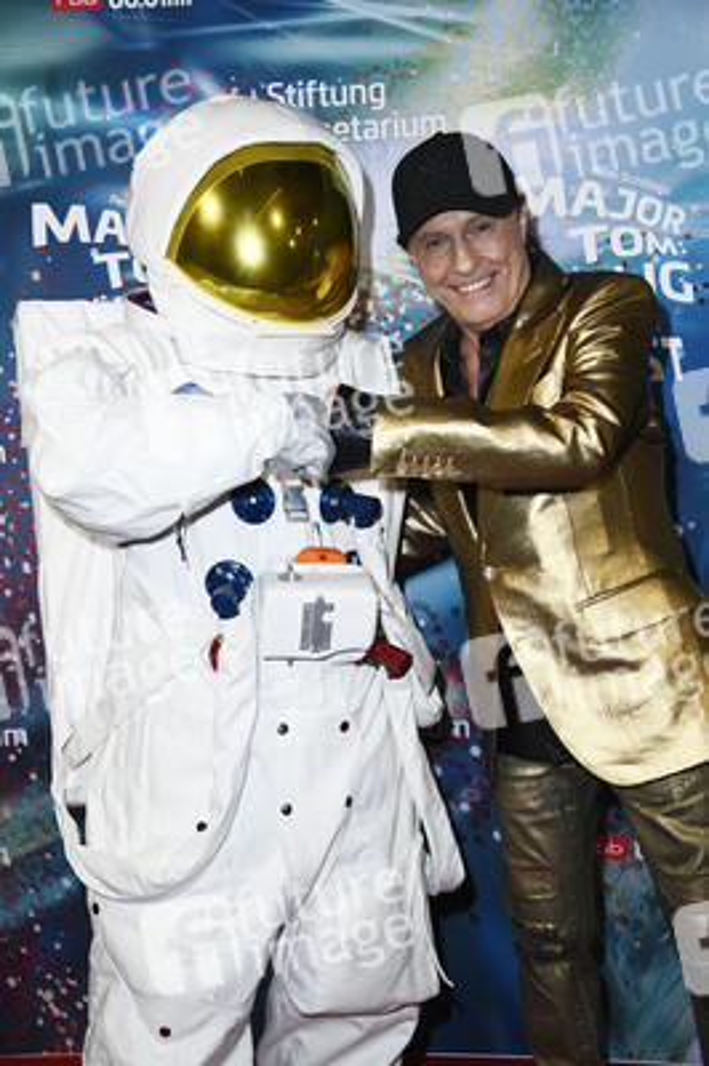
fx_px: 1539
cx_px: 354
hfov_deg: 25.9
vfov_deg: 38.2
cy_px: 533
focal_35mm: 52
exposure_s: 1/160
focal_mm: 52
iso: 640
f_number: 5.6
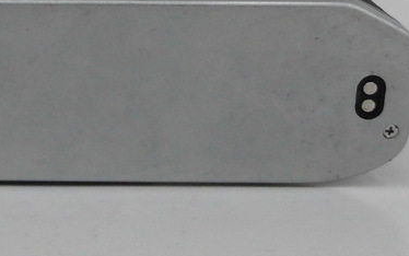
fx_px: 948
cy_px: -49
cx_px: -10
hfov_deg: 23.2
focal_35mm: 85
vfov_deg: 14.9
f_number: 3
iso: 125
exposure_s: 1/125
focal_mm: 4.5
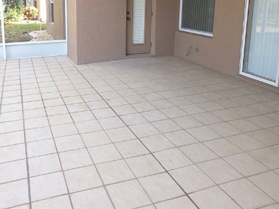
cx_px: 105
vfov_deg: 43.4
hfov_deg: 57.6
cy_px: 43
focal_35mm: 31
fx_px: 250
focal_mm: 2.2
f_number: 1.9
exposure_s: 1/60
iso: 20
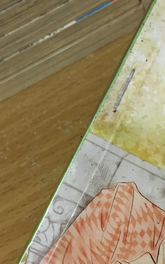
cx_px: 98
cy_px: 115
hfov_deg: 25.3
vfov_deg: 39.5
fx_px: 367
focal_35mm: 51
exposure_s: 1/17
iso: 320
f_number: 2.2
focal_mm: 4.15
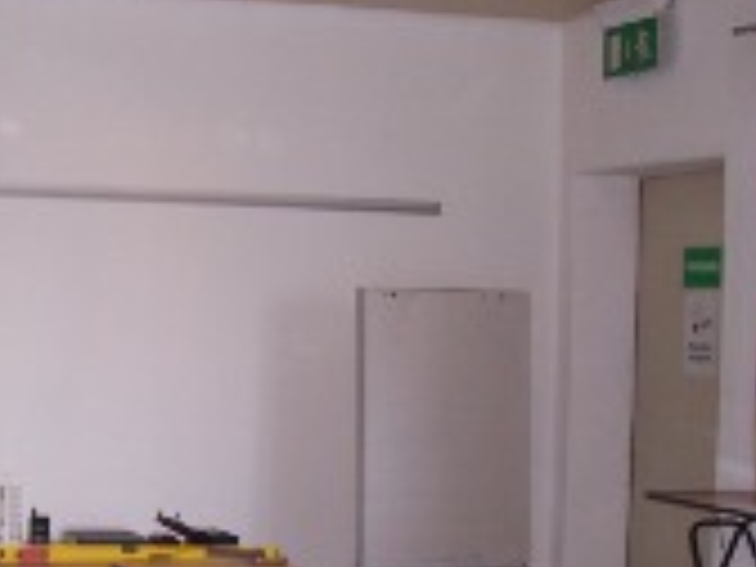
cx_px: 0
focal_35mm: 81
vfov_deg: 18.1
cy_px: 392
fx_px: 1769
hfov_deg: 23.1
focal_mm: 5.6
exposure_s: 1/60
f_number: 2.7
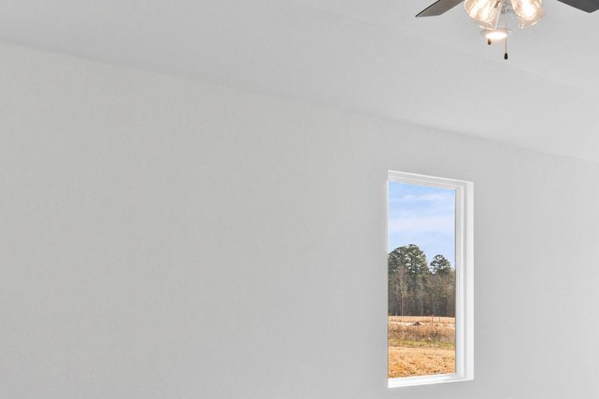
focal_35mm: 53
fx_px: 875
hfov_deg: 37.2
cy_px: 313
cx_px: 415
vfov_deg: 25.3
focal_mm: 11
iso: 250
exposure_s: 1/25
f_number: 9
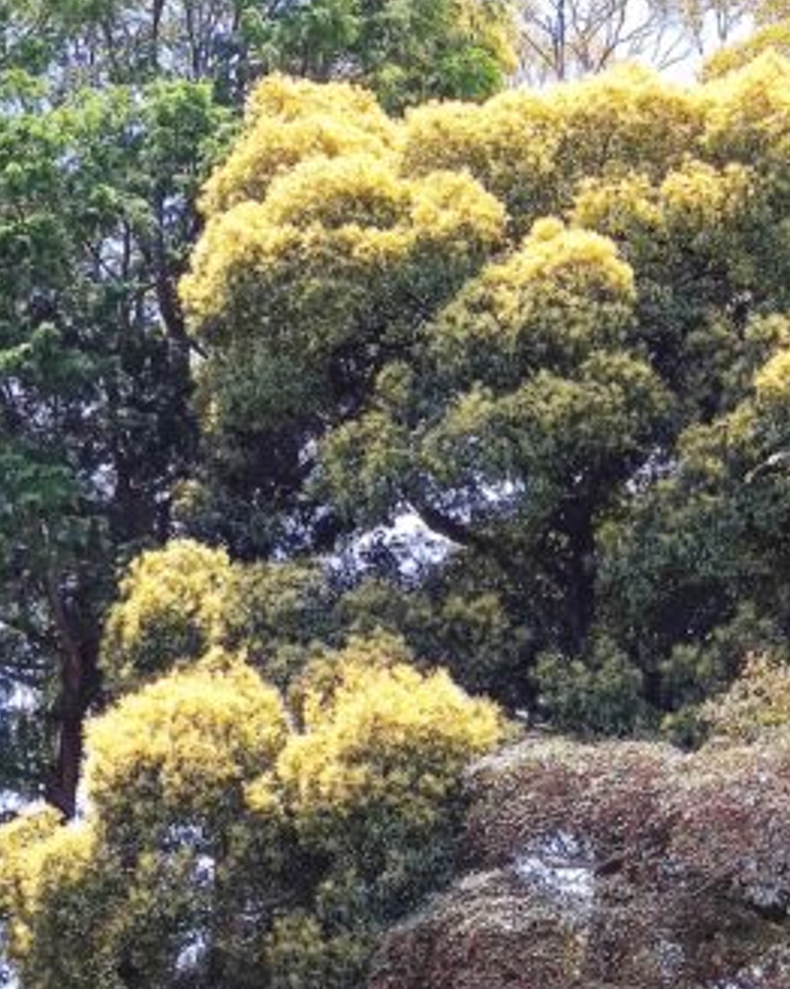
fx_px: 3657
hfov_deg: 12.3
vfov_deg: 14.6
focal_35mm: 125
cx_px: 467
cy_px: 1351
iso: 100
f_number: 2
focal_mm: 8.16
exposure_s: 1/731
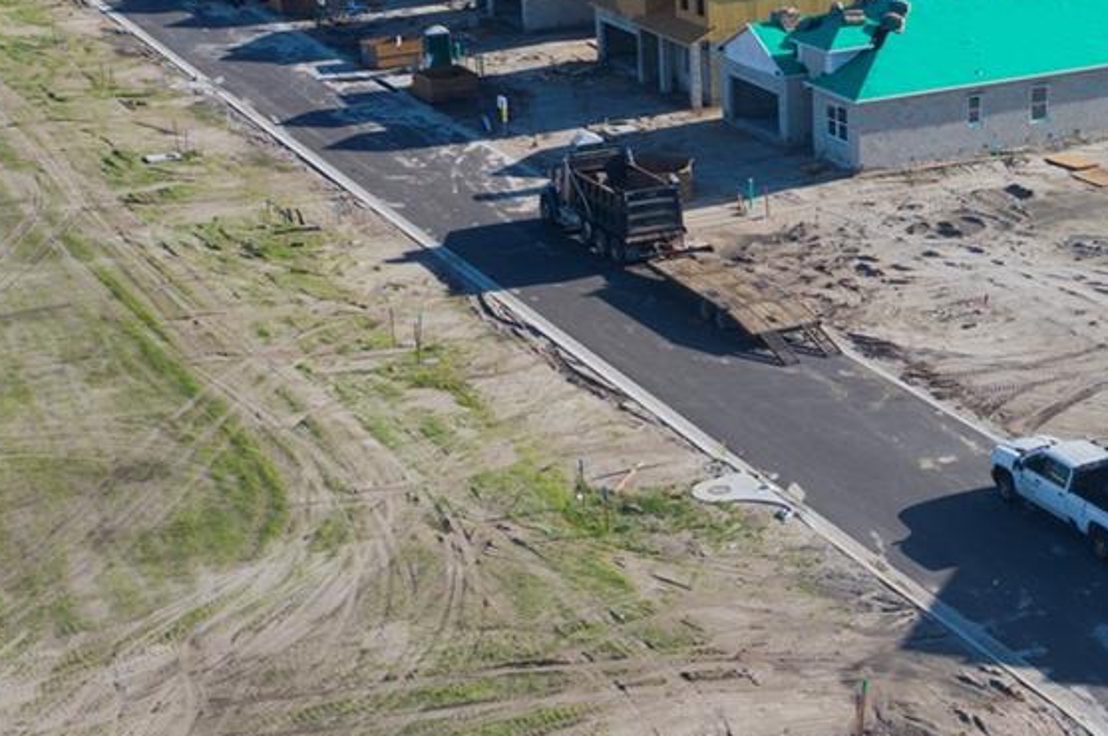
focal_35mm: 69
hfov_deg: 28.3
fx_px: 2121
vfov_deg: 19.5
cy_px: 138
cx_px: 959
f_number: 4
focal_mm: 8.8
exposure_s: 1/100
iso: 100
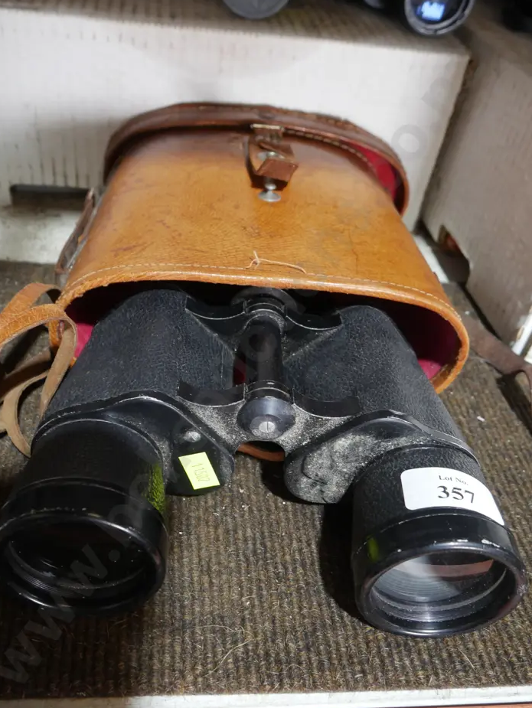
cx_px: 238
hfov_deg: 45.4
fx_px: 635
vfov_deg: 58.3
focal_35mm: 31
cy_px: 369
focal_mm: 14
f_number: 4.5
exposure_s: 1/60
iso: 1000
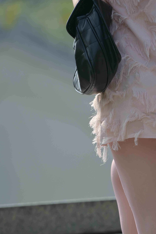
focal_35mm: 408
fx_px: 2652
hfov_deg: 3.4
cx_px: 160
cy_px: 153
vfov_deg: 5.1
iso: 100
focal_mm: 180
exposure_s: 1/2000
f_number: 2.8
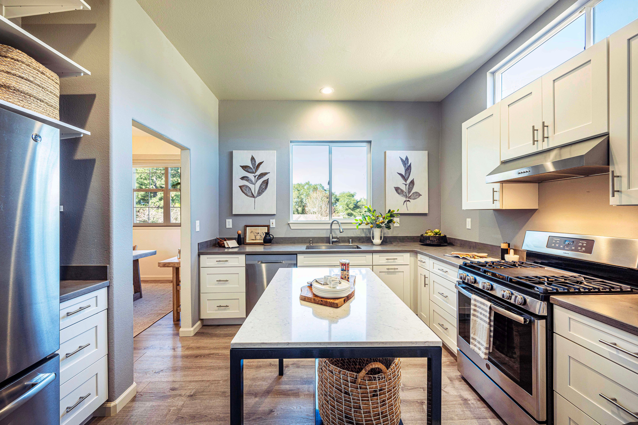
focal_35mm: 14
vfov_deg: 81.2
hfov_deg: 104.3
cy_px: 212
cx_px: 319
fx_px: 248
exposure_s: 1/8
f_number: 9
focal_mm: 14
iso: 250
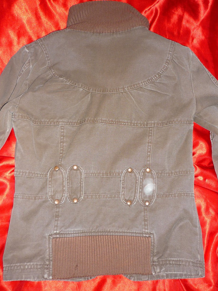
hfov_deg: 39.7
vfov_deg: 51.3
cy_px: 145
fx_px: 302
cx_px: 103
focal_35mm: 36
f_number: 2.8
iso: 100
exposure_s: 1/30
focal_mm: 5.5
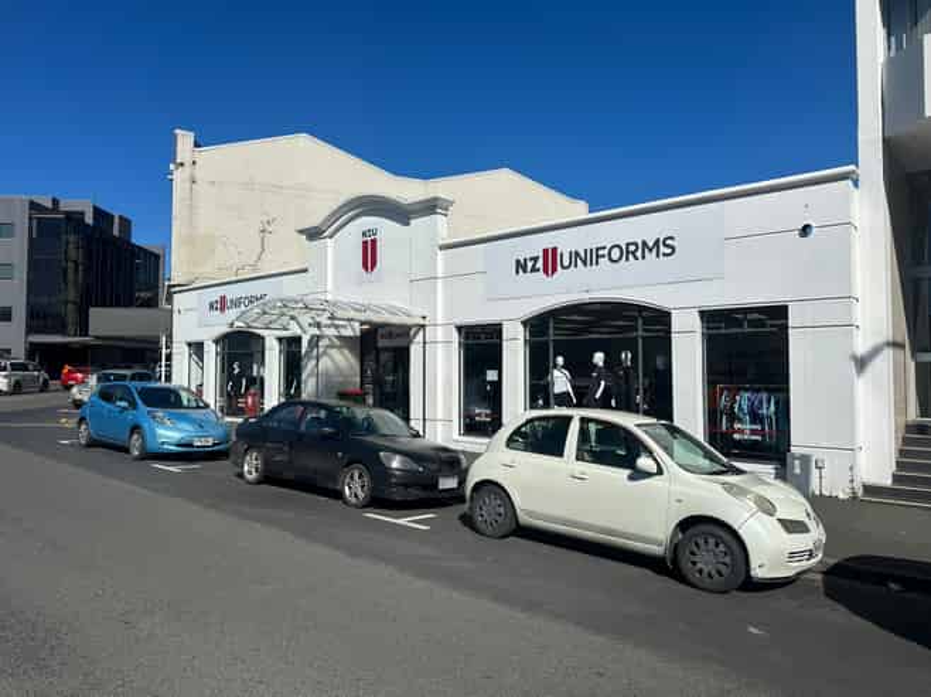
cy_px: 348
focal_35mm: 24
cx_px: 466
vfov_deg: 56.8
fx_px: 645
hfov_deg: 71.6
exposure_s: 1/12048
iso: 80
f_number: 1.78
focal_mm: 6.86
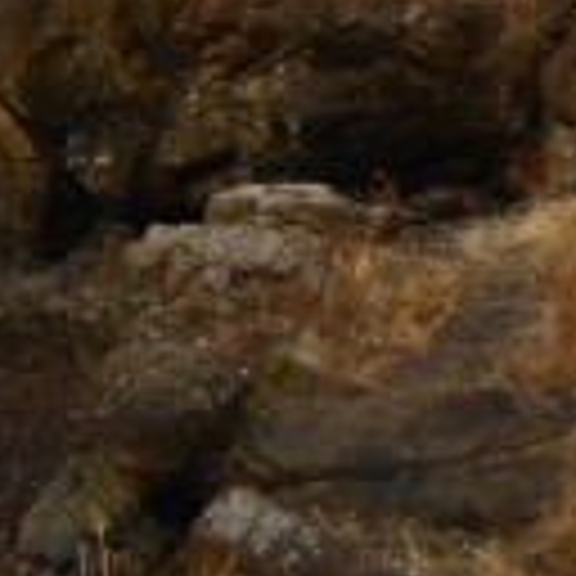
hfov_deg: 10.7
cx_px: -832
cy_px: -256
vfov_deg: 12.1
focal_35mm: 138
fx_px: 2598
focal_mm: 4.3
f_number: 3.3
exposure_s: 1/800
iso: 100
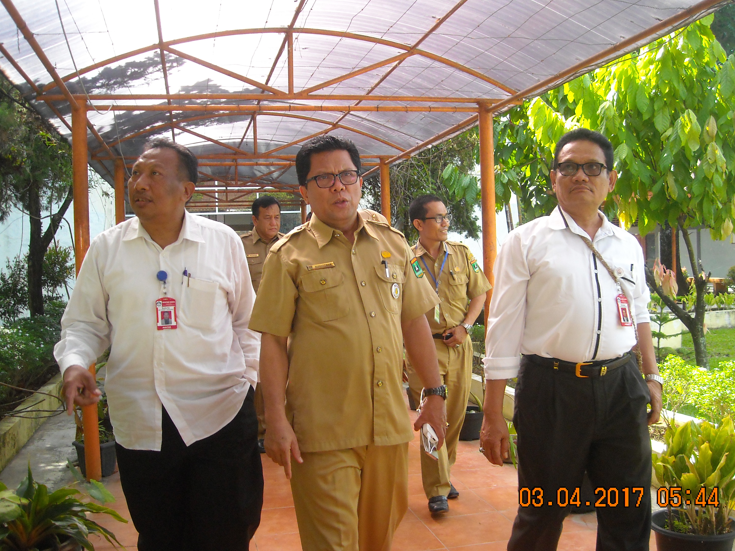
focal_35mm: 36
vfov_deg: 39.7
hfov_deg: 51.4
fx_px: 764
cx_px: 374
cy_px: 273
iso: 168
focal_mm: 5.7
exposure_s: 1/250
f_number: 2.8
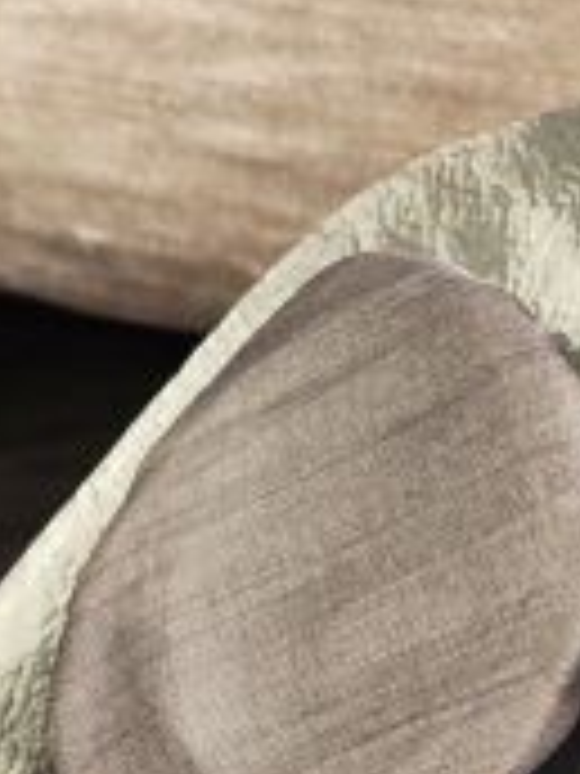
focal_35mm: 155
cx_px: 72
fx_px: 3463
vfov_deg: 12.7
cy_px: 596
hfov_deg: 9.5
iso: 2963
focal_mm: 7.1
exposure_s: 1/16.7
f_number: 2
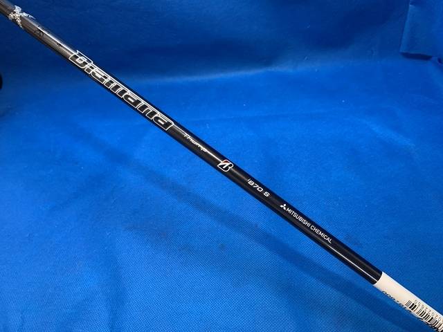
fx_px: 333
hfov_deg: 67.3
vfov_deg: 53.1
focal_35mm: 26
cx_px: 222
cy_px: 166
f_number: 1.8
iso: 100
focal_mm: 4.25
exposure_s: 1/60
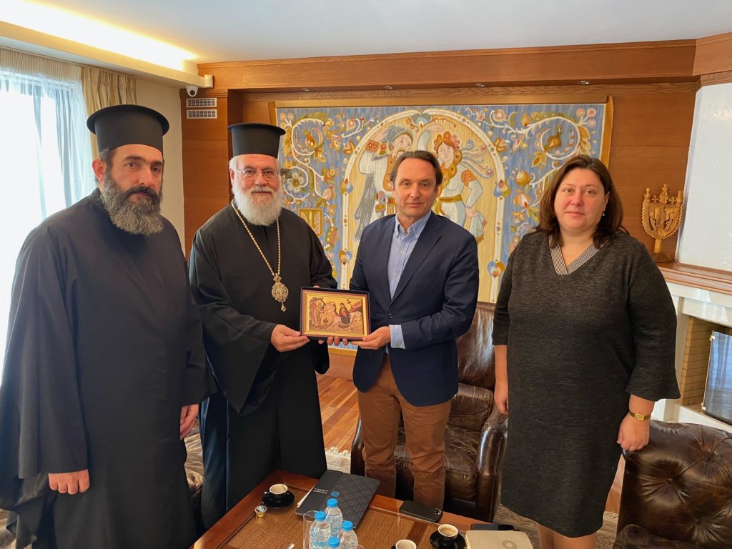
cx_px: 366
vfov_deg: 53.1
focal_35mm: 26
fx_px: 550
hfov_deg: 67.3
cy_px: 274
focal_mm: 4.25
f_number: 1.8
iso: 200
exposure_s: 1/50
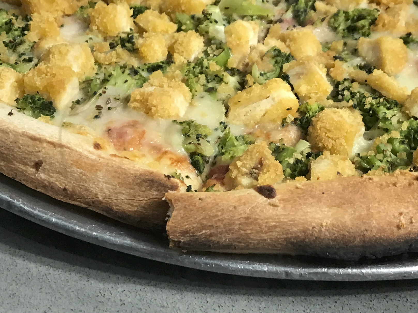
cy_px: 74
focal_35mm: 70
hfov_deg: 27.5
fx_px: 845
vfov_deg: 20.8
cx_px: 294
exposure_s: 1/17
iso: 40
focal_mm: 3.99
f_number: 1.8
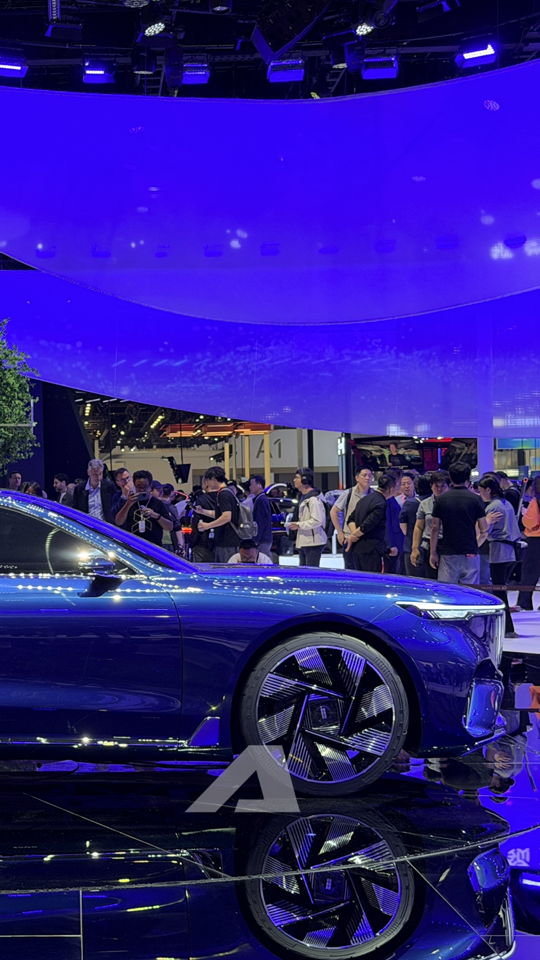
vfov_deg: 30.2
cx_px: 2
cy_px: 481
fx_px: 1782
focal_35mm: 70
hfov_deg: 16.9
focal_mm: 6.76
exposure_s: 1/100
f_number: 1.78
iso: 80
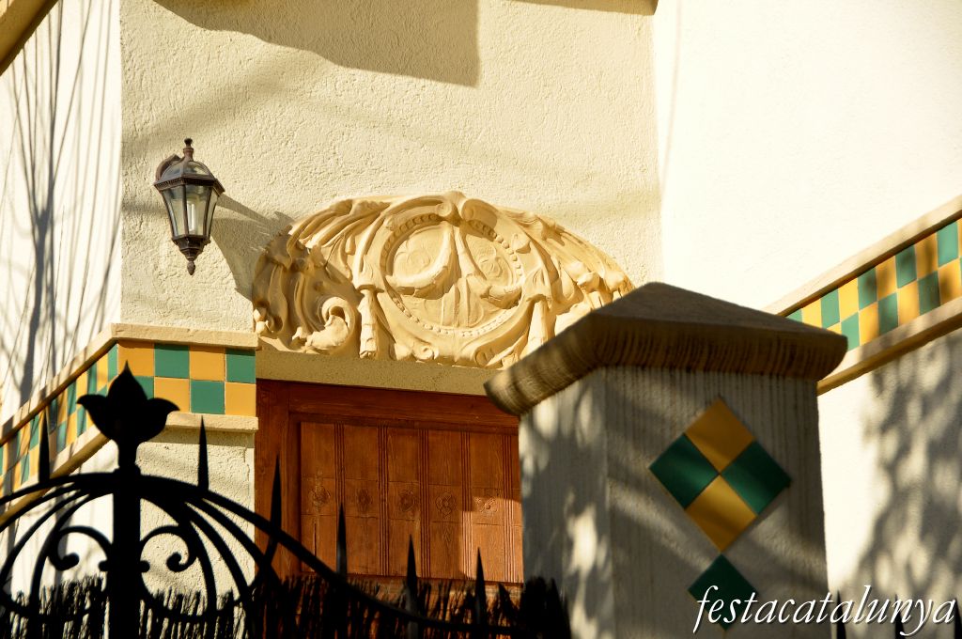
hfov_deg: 17.1
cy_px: 320
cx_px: 481
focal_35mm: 120
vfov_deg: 11.4
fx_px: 3203
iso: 200
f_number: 6.3
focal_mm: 80
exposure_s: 1/640
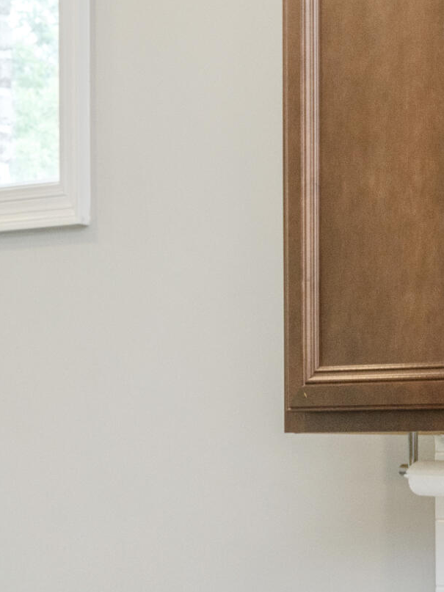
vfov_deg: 19.0
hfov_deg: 12.0
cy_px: 525
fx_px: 1741
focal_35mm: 102
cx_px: 1029
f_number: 9
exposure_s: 1/30
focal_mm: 28.5
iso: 800
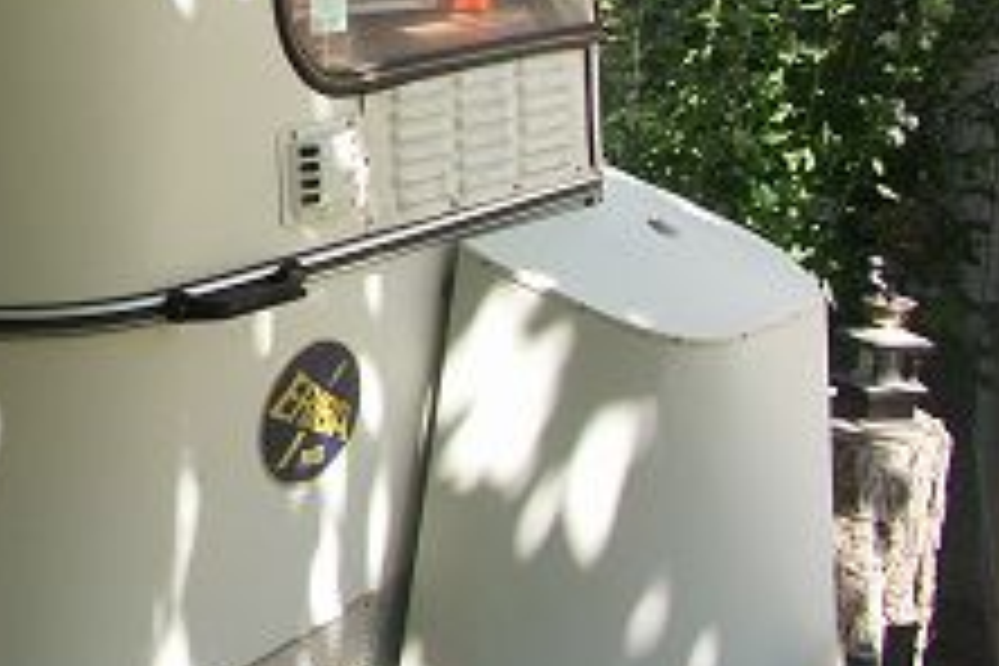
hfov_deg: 21.5
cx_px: -351
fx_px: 2331
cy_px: 81
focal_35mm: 84
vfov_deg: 16.1
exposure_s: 1/100
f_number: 5.6
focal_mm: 7.21
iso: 64
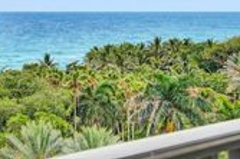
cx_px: -91
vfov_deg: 12.9
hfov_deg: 17.9
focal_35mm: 105
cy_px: 9
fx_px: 699
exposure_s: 1/3200
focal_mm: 35
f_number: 8
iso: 800
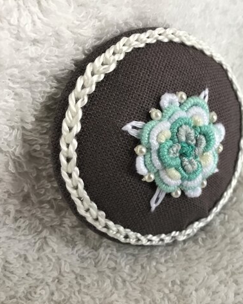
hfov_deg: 35.8
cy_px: 151
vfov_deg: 44.8
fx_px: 368
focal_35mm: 41
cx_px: 179
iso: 50
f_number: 2.4
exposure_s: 1/30
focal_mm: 3.3
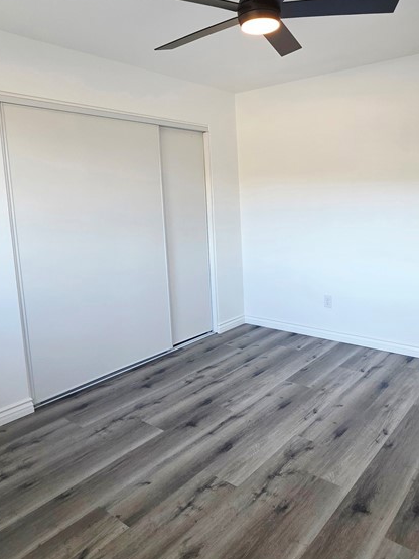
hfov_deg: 55.8
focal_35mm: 24
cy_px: 243
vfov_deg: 71.3
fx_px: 387
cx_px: 275
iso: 250
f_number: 1.9
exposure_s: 1/120
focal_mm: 2.2
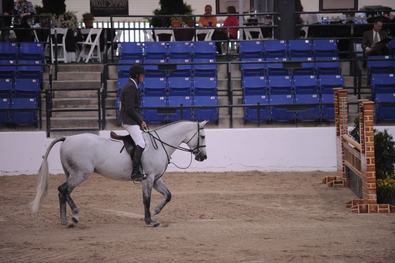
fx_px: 2193
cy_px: 132
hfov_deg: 10.3
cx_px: 198
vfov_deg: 6.9
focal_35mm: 200
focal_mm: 200
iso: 5000
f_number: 2.8
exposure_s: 1/400
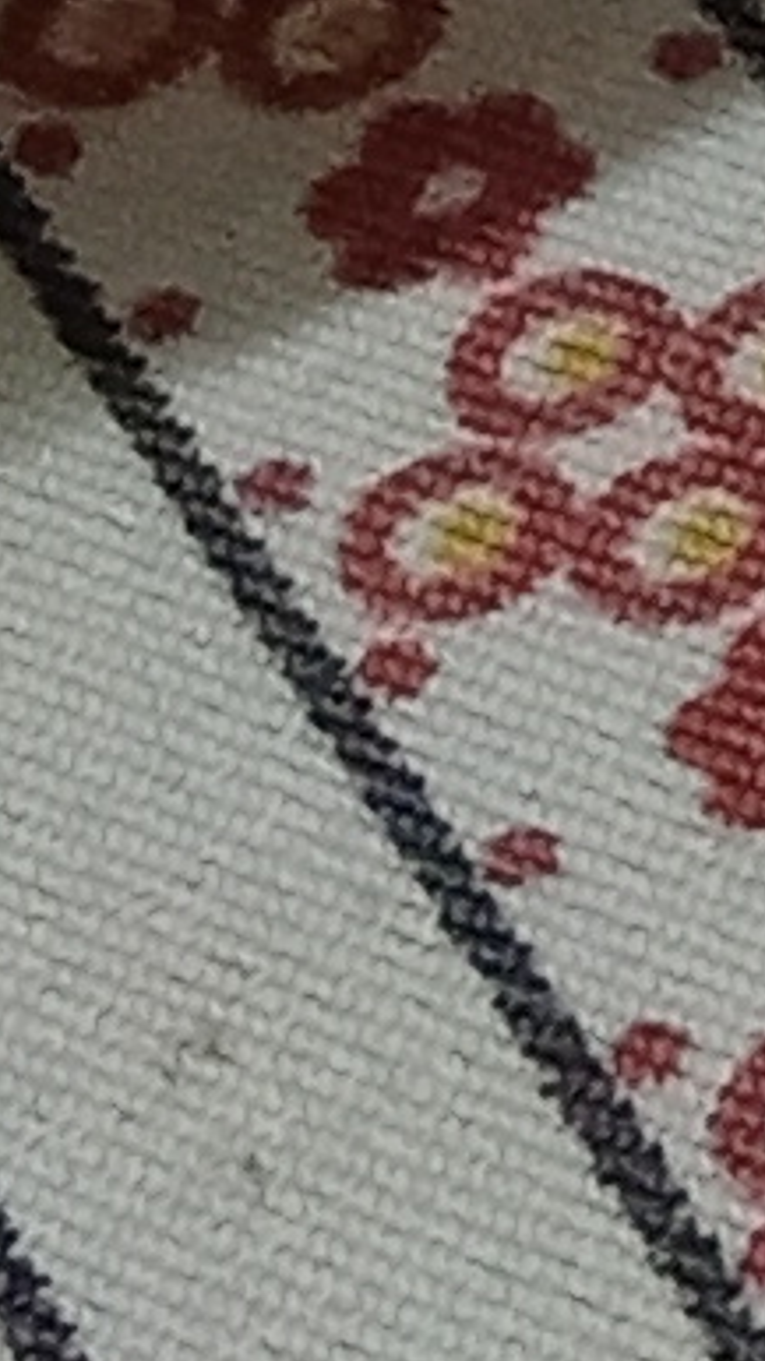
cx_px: 2774
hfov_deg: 4.4
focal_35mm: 258
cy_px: -1389
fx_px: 9308
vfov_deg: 8.0
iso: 320
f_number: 2
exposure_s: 1/33.3
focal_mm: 2.78
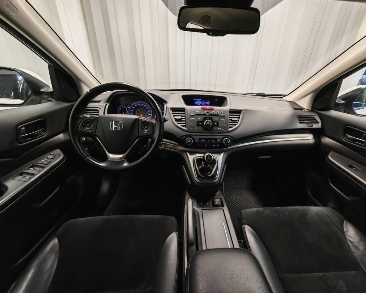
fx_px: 152
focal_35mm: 14
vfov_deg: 87.9
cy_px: 142
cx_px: 200
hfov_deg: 100.4
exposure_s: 1/33
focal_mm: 1.82
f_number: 2
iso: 250
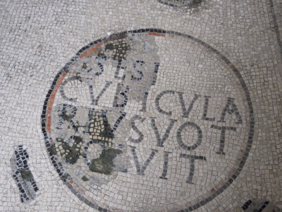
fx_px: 391
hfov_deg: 39.7
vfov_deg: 30.2
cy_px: 116
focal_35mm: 48
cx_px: 138
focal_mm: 7.3
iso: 125
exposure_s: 1/40
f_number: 3.2
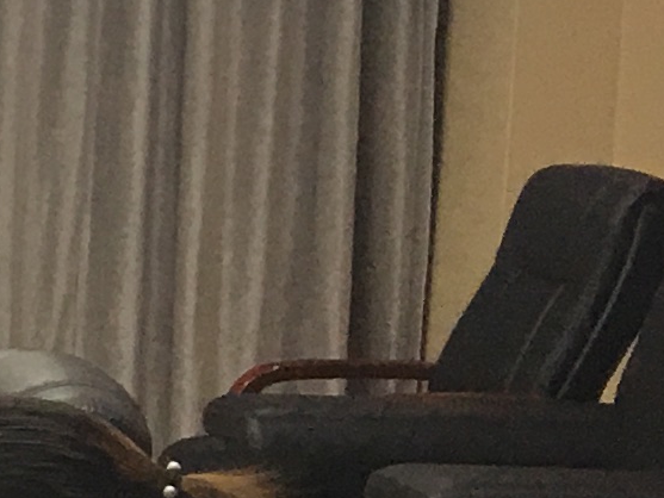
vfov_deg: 7.1
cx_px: -1667
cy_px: 284
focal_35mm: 210
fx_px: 4029
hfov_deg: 7.6
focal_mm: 4.15
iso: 32
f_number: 2.2
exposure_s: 1/33
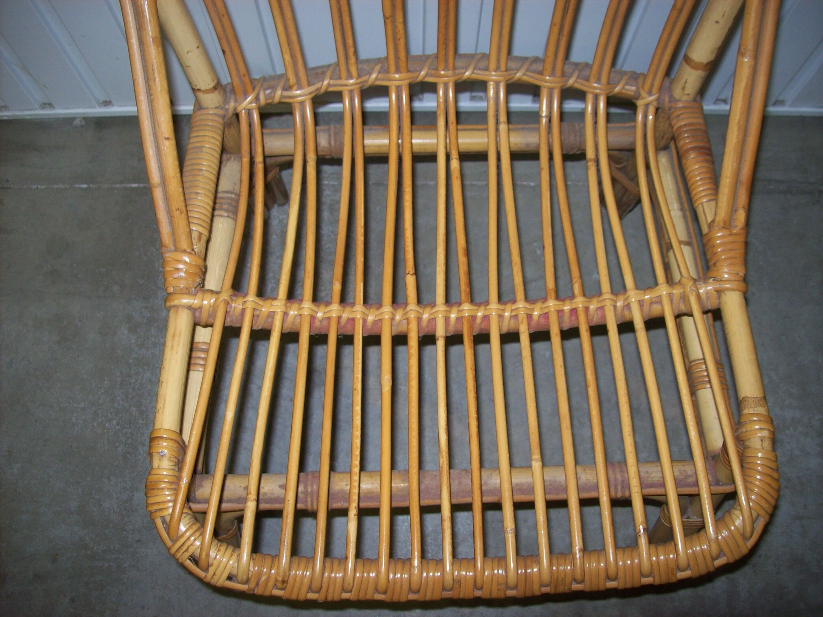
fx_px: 856
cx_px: 412
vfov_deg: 39.6
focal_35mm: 36
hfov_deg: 51.4
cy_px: 308
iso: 80
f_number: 2.7
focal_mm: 6
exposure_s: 1/64
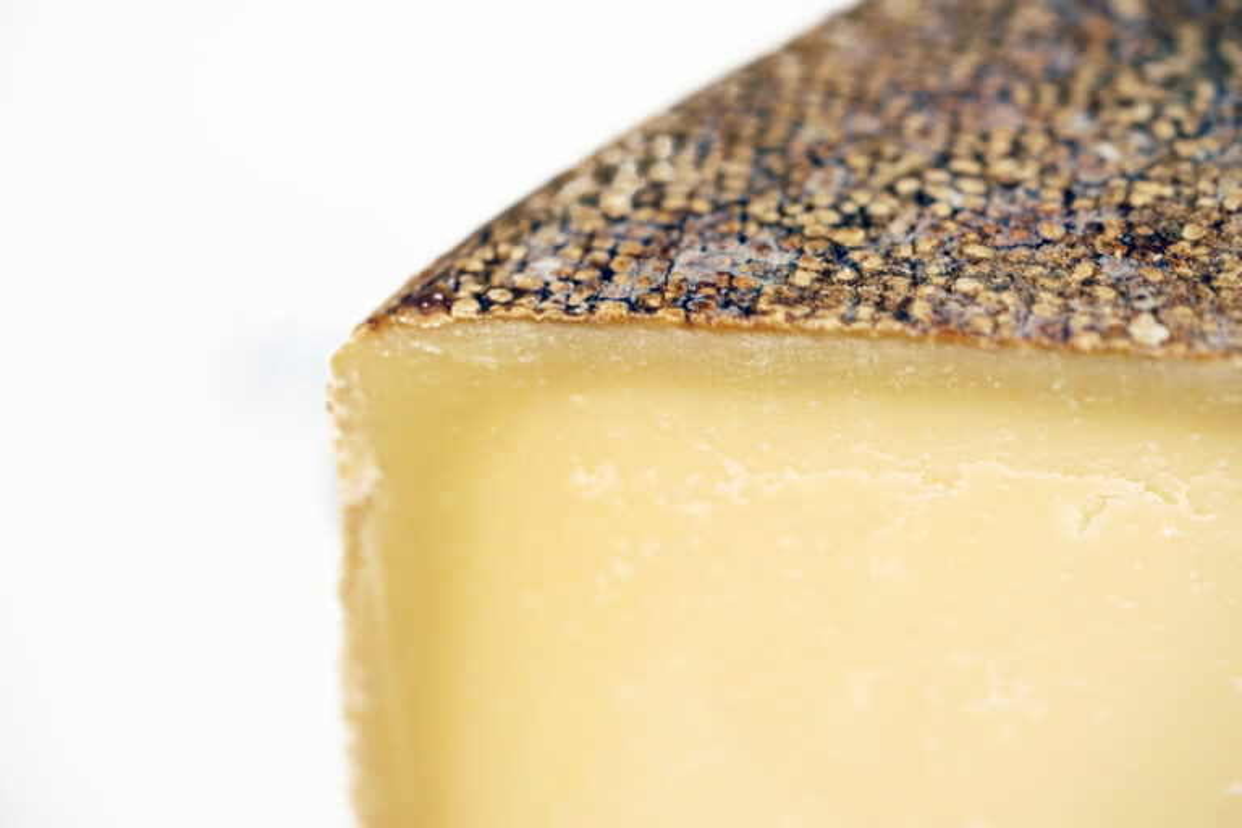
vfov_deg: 15.2
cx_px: 621
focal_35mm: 90
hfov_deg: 22.6
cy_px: 414
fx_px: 3105
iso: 100
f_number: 4
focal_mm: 90
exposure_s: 1/80
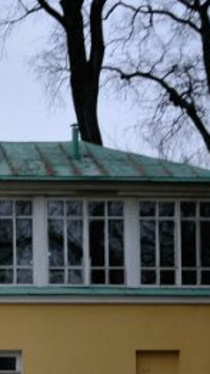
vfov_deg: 16.0
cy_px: 411
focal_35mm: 130
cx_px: -184
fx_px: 1286
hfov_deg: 8.9
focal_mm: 24
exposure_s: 1/125
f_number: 4.5
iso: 320
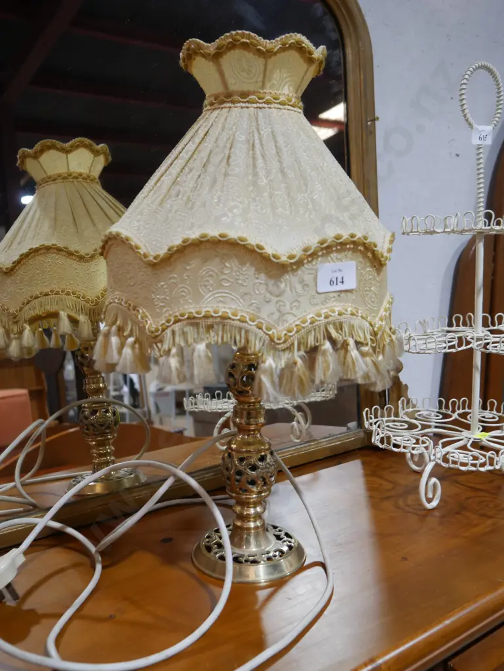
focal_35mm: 34
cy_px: 336
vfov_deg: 53.9
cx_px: 252
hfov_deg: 41.8
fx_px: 659
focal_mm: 17
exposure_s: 1/60
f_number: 4
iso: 320
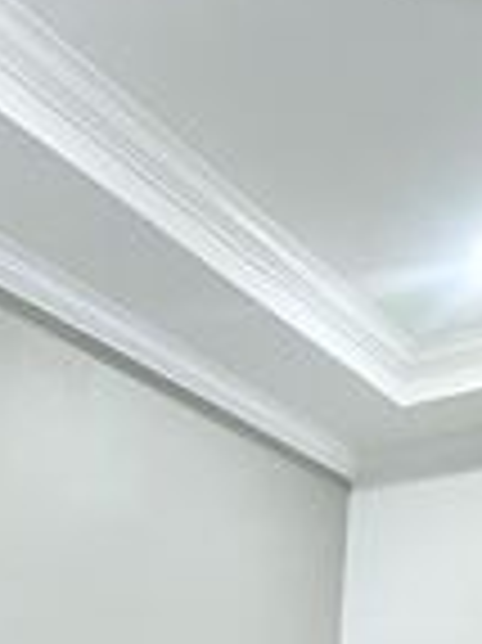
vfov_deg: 29.5
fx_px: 967
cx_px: 128
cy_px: 842
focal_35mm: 52
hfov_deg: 27.7
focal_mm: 2.22
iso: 800
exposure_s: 1/60
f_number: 2.2
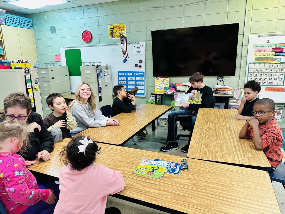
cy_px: 107
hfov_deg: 71.6
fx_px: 198
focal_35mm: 24
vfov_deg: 56.8
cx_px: 142
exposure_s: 1/61
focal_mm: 6.86
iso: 160
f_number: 1.78
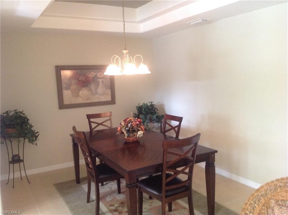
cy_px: 108
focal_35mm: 35
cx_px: 144
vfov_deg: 40.6
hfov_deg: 52.7
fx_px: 291
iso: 250
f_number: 2.4
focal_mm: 4.28
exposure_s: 1/15
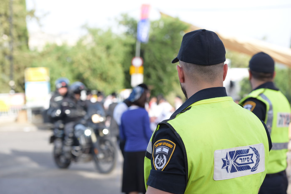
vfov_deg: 15.9
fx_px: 695
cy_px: 97
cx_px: 146
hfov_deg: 23.6
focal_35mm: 86
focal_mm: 86
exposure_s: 1/125
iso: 100
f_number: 5.6
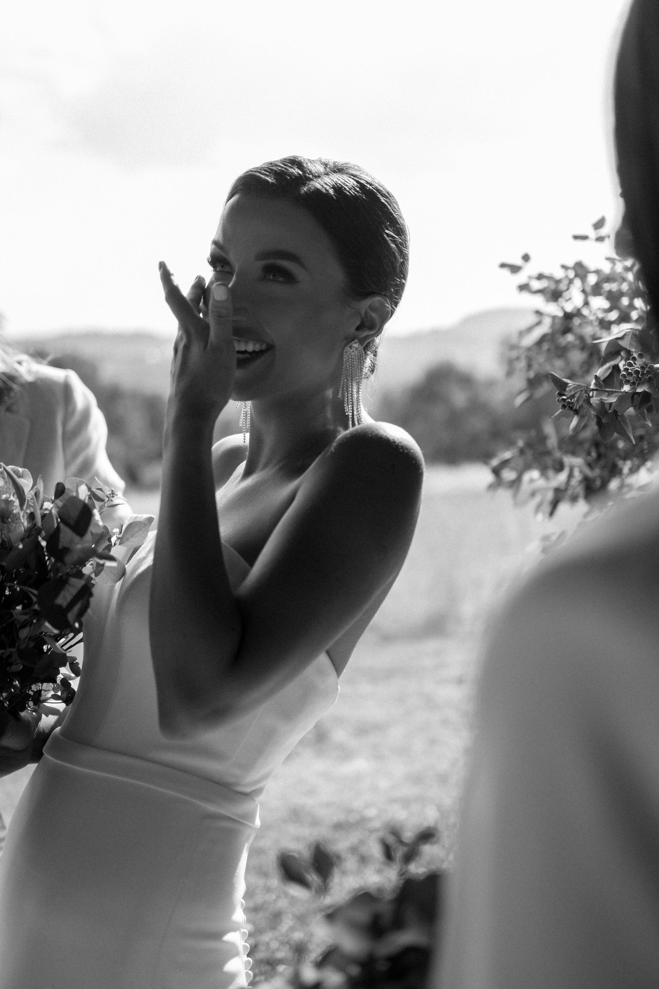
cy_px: 494
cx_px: 330
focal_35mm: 53
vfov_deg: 37.5
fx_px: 1455
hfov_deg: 25.5
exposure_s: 1/4000
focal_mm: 35
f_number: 2
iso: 400
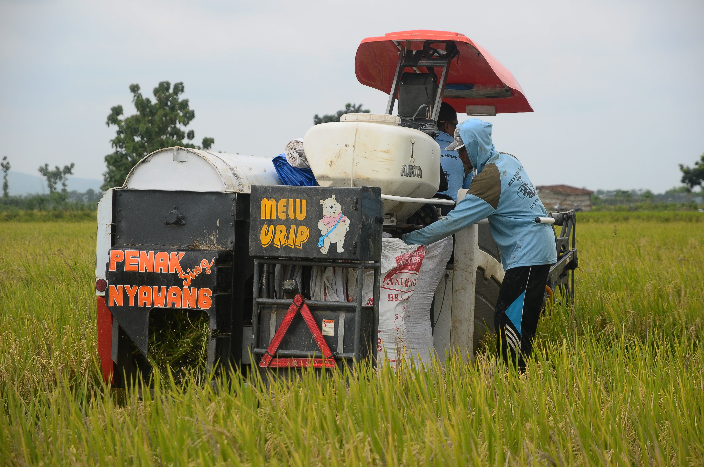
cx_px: 352
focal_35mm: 128
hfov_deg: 16.1
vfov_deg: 10.7
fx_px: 2490
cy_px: 234
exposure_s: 1/800
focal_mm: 85
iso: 250
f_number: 5.6
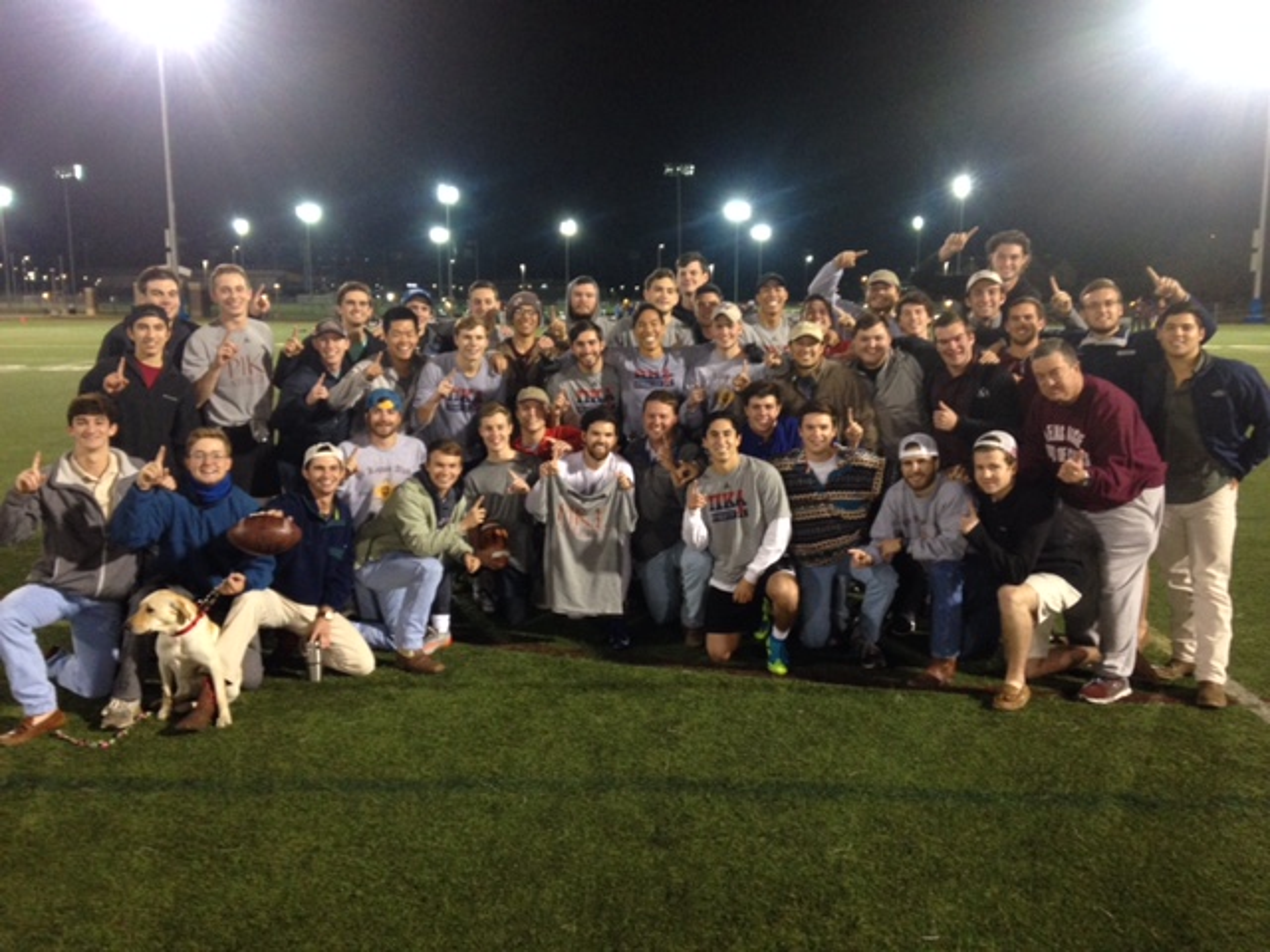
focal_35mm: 33
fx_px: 1211
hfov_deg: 55.4
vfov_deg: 42.9
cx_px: 635
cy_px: 476
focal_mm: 4.12
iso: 200
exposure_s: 1/20
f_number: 2.4
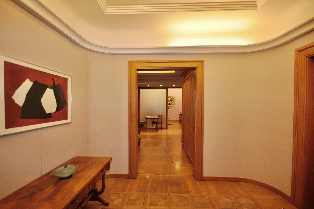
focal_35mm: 15
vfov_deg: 77.2
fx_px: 131
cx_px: 157
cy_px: 104
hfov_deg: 100.5
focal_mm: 10
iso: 450
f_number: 4
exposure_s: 1/60
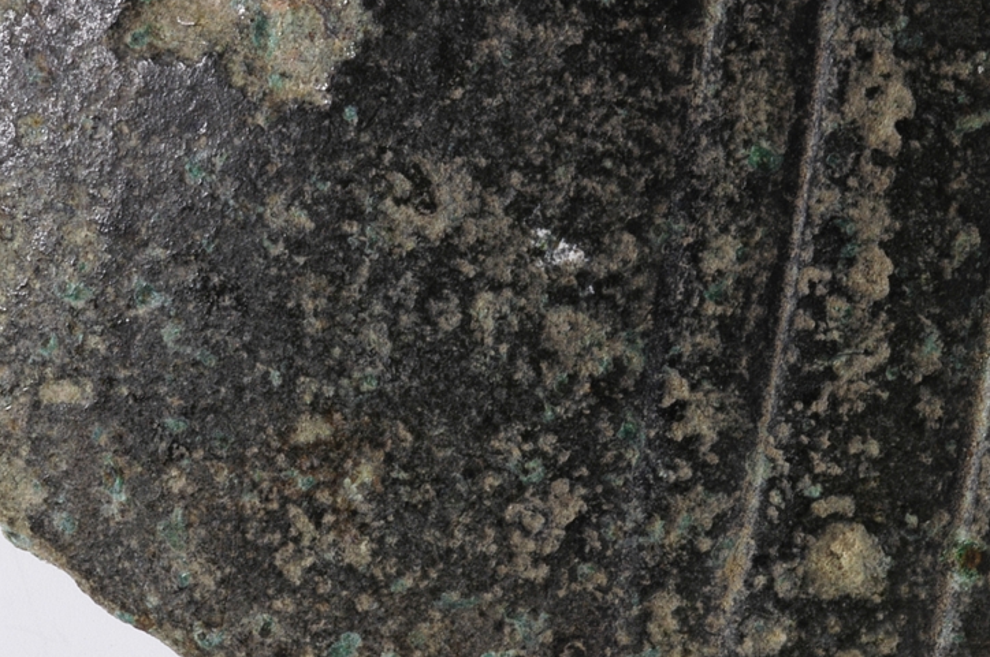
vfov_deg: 10.0
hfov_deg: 15.0
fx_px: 3759
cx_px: 503
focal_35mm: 137
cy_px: 298
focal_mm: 55
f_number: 32
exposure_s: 1/100
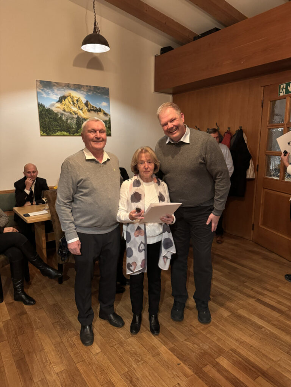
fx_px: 269
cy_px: 194
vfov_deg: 71.6
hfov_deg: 56.8
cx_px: 146
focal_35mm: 24
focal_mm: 6.8
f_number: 1.8
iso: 800
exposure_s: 1/25
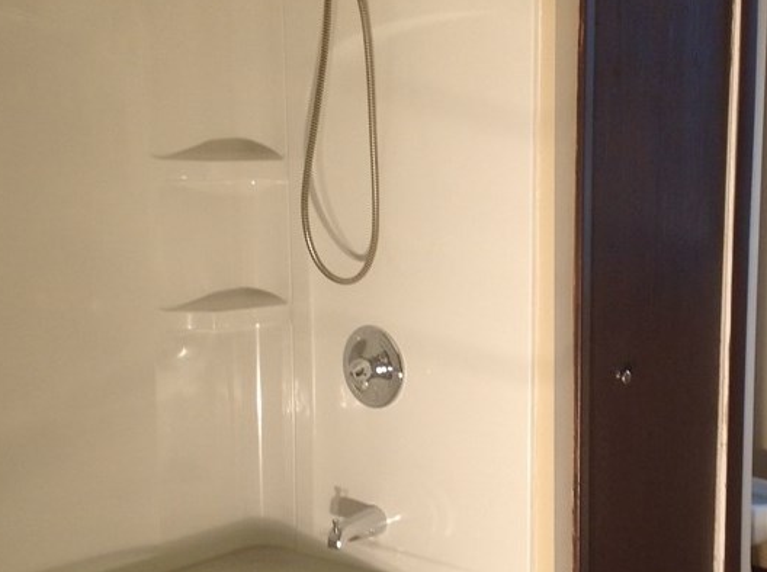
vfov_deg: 21.5
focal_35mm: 68
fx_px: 1504
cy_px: 353
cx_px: 492
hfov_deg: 28.5
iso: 50
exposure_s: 1/40
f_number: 2.4
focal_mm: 4.28
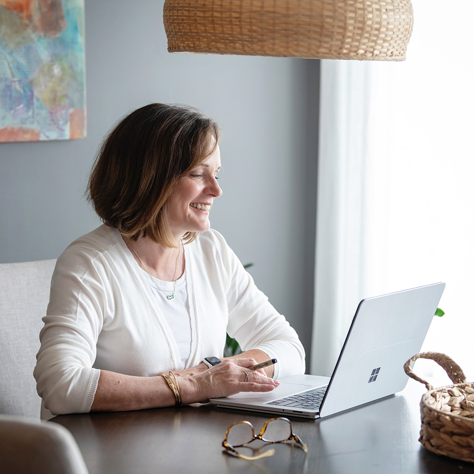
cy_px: 237
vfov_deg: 15.8
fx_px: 1704
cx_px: 240
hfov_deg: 15.8
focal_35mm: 110
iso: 1250
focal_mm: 86
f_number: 3.5
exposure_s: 1/160
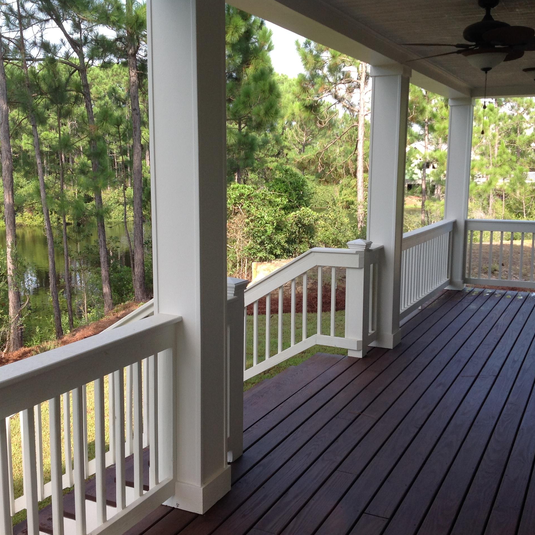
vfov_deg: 40.0
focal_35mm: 42
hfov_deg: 40.0
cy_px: 265
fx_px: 734
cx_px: 267
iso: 50
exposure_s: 1/332
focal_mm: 4.28
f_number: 2.4
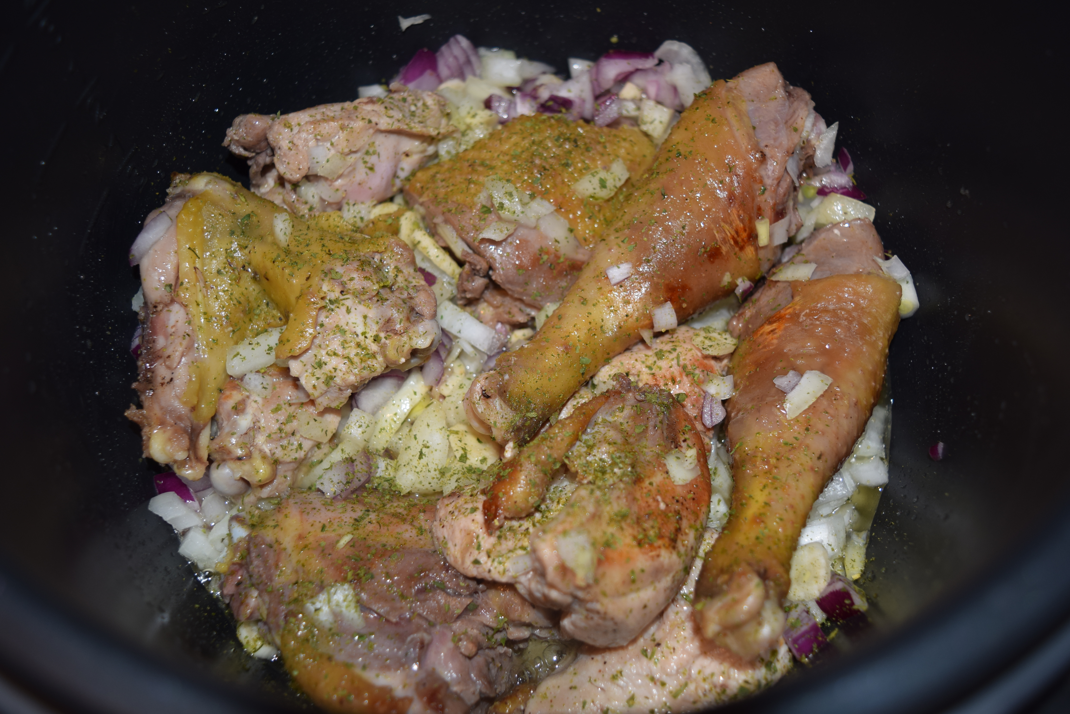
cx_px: 535
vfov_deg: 36.9
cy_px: 357
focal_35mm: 36
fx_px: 1070
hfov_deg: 53.1
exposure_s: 1/60
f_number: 4
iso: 220
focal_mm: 24
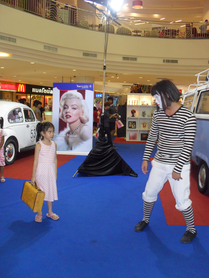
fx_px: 282
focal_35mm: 35
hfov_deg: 40.7
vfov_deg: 52.6
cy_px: 139
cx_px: 104
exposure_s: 1/45
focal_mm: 6.3
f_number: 3.2
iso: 200
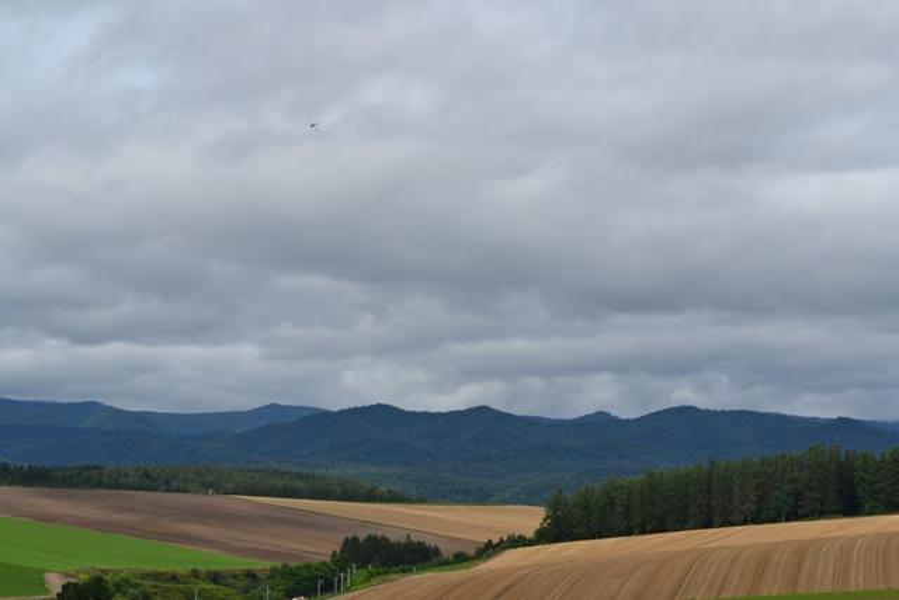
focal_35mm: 82
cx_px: 450
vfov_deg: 16.6
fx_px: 2061
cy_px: 300
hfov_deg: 24.6
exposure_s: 1/250
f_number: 8
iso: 100
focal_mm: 55
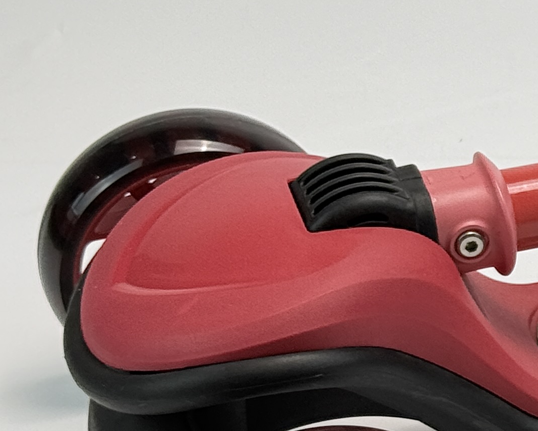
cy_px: 243
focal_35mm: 177
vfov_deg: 8.7
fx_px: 2819
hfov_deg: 10.3
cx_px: 935
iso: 80
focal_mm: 6.76
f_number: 1.78
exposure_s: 1/287
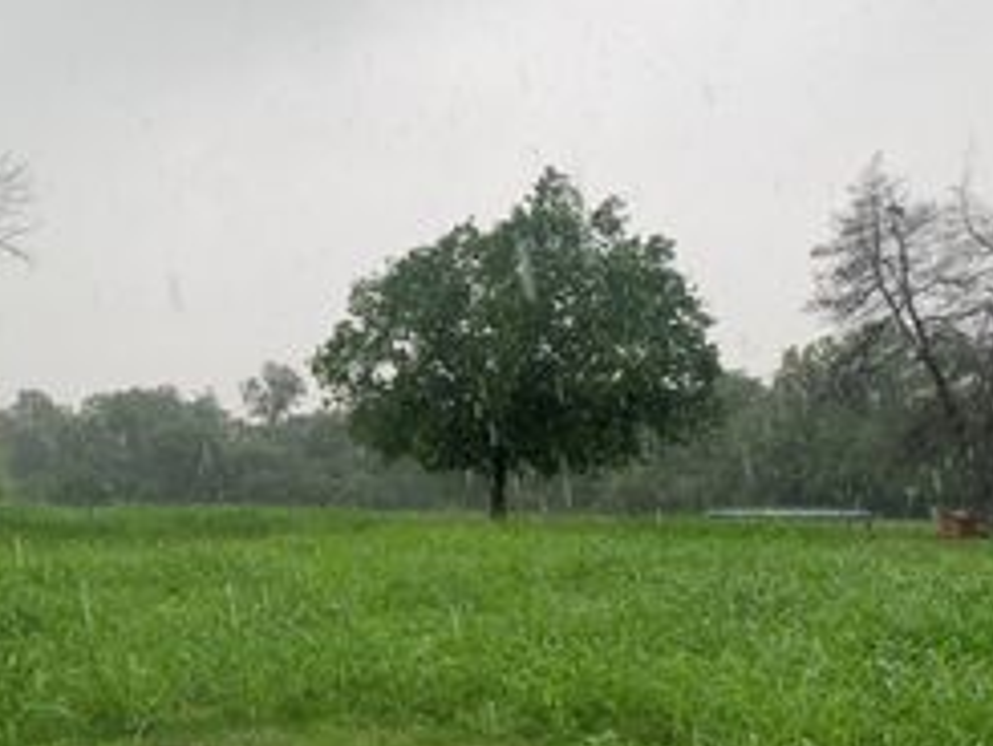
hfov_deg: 35.0
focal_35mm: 53
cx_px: 199
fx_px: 1521
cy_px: 489
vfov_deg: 27.4
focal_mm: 4.25
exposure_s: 1/122
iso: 25
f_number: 1.8
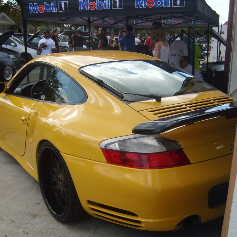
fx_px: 325
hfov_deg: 40.0
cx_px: 105
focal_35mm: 42
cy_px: 117
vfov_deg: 40.0
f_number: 7.1
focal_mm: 5.8
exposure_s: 1/141
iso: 50
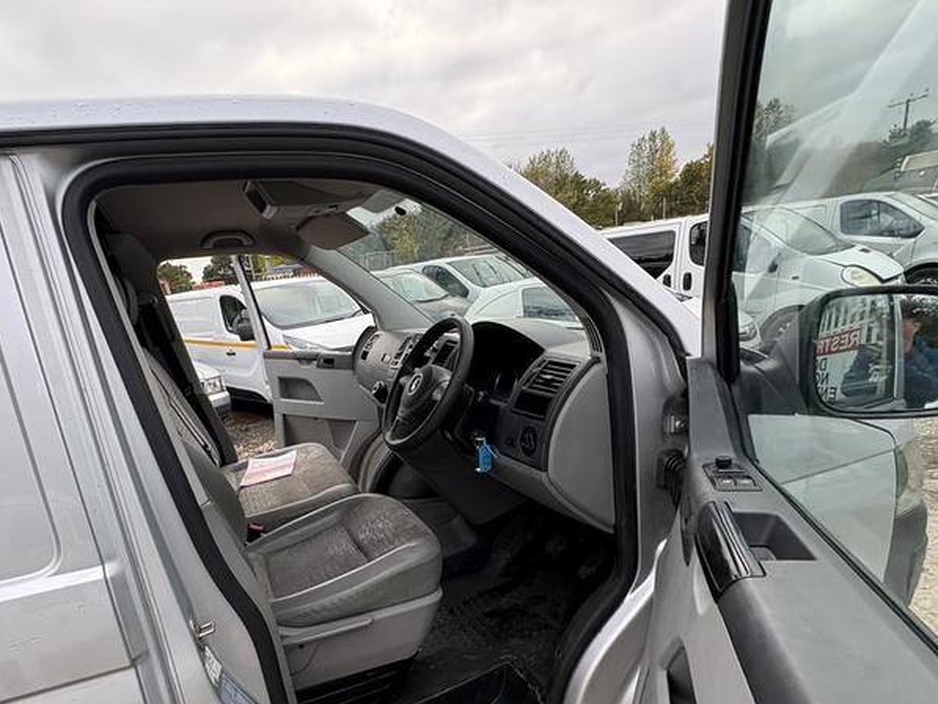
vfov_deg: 61.2
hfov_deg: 78.3
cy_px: 493
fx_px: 569
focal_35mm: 21
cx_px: 387
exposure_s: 1/161
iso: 64
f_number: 2.2
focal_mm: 2.22
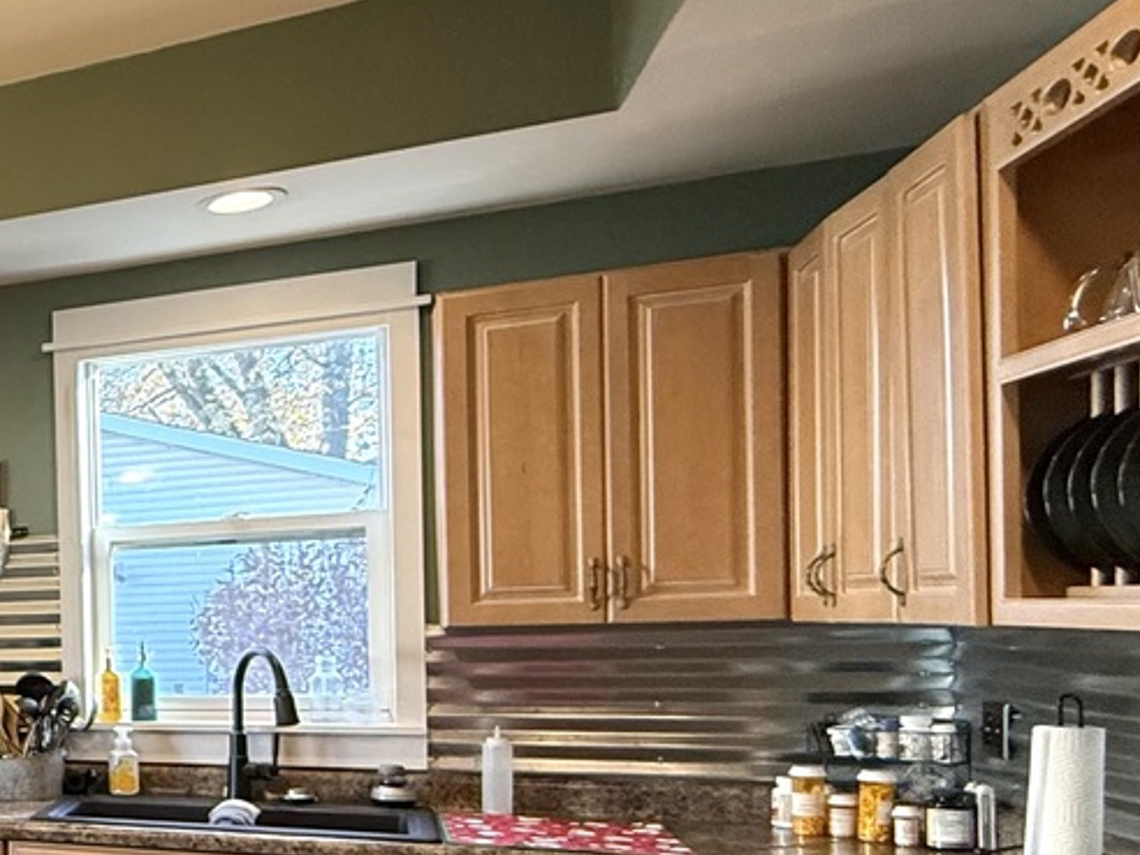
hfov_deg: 30.9
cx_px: -466
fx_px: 1350
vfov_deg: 34.3
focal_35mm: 41
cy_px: 656
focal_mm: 2.22
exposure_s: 1/120
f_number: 2.2
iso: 320
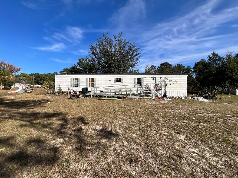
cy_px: 89
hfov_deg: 106.2
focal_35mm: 13
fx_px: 89
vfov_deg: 89.9
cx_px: 119
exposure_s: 1/2481
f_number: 1.8
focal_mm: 1.57
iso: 32
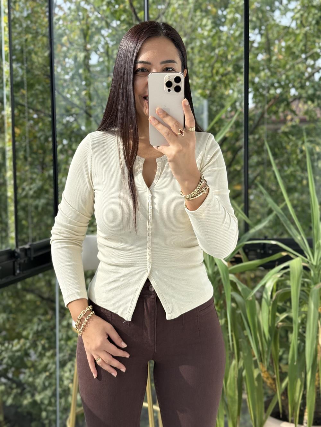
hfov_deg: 30.3
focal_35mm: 48
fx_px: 593
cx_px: 160
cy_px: 214
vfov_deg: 39.7
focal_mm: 6.76
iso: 64
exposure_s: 1/819
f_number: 1.78
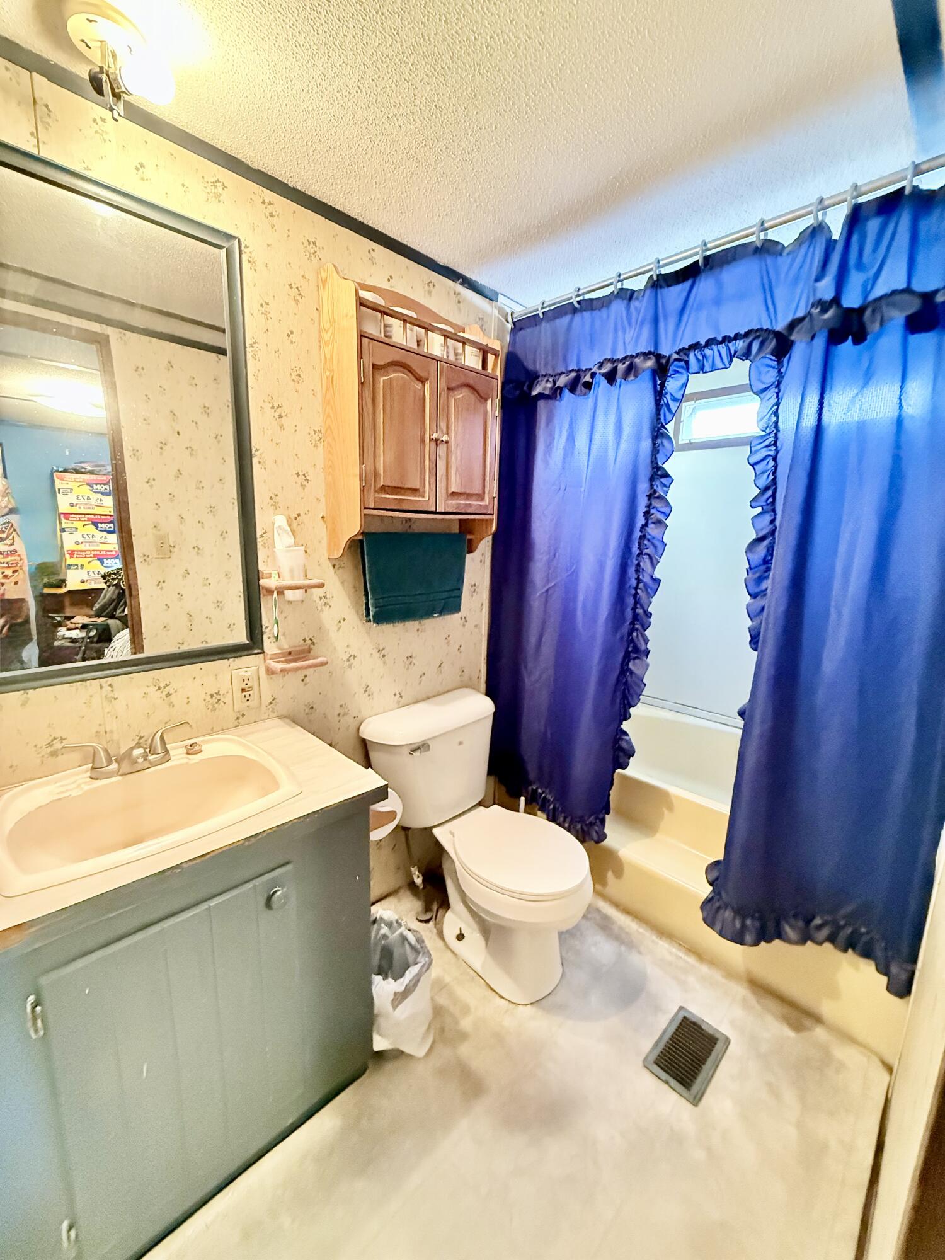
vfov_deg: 102.1
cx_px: 472
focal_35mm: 14
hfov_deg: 85.7
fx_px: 510
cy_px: 630
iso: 1000
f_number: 2.2
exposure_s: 1/60
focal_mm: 2.22
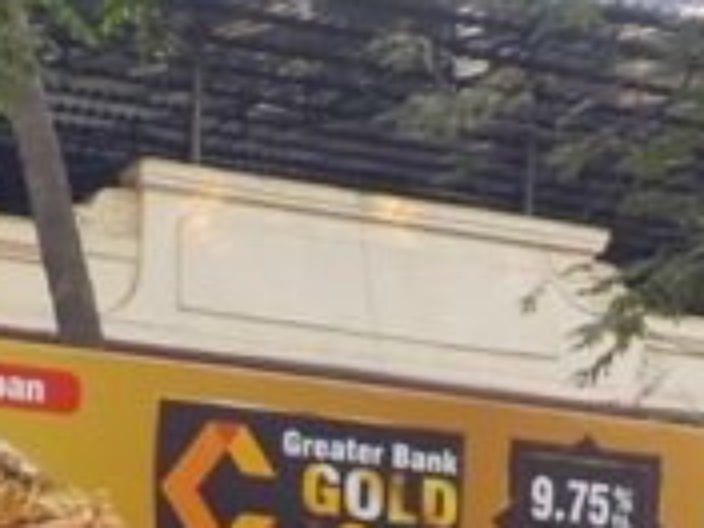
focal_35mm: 136
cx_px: 392
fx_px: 2766
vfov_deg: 10.4
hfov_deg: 14.5
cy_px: 904
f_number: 3.3
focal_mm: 4.1
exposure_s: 1/30
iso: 125
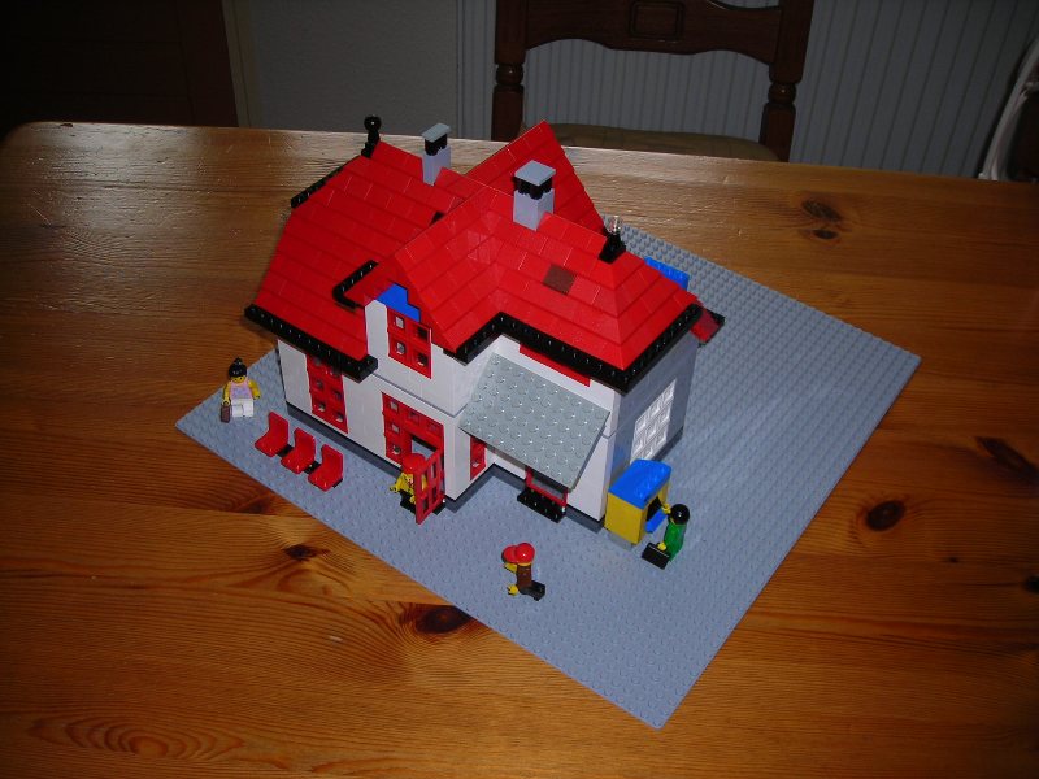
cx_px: 520
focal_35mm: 38
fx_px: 1141
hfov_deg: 49.0
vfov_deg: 37.7
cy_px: 390
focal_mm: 6.3
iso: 50
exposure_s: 1/60.1
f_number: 3.2
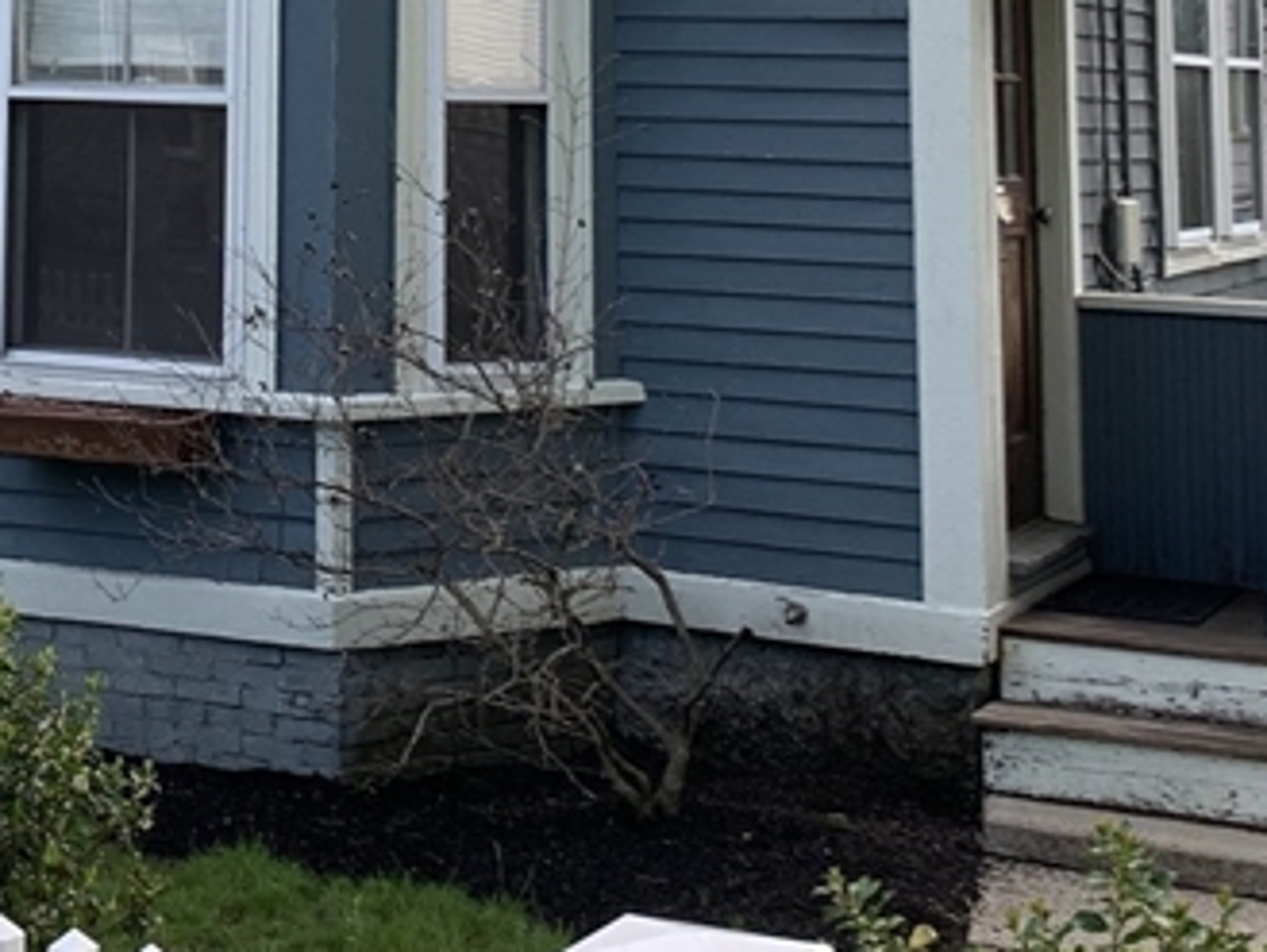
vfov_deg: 17.1
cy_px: -289
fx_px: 2966
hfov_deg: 23.5
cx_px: 131
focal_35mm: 81
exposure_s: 1/315
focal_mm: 4.25
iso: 25
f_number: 1.8
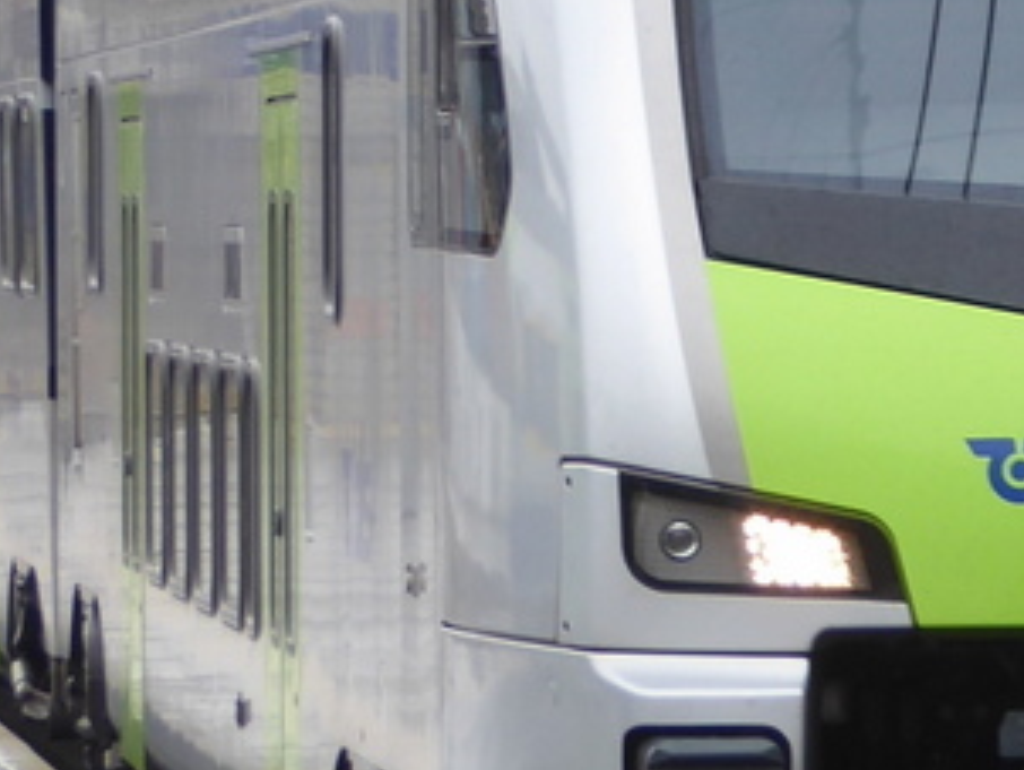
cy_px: 129
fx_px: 17645
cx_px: 1122
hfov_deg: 3.3
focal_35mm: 596
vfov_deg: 2.5
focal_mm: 24.2
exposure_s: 1/80
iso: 80
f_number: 5.3
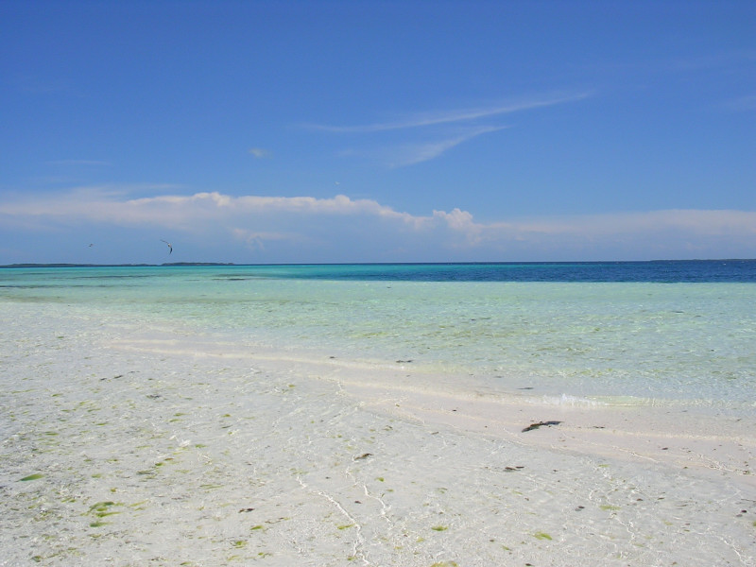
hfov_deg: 49.0
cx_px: 378
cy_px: 284
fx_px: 830
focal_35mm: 38
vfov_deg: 37.7
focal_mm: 5.8
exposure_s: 1/570
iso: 50
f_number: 5.6
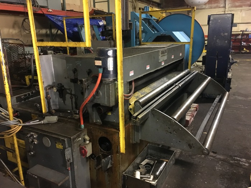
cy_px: 94
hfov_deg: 61.7
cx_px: 126
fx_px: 210
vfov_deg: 48.2
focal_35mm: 29
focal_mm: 4.15
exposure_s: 1/15
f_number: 2.2
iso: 250
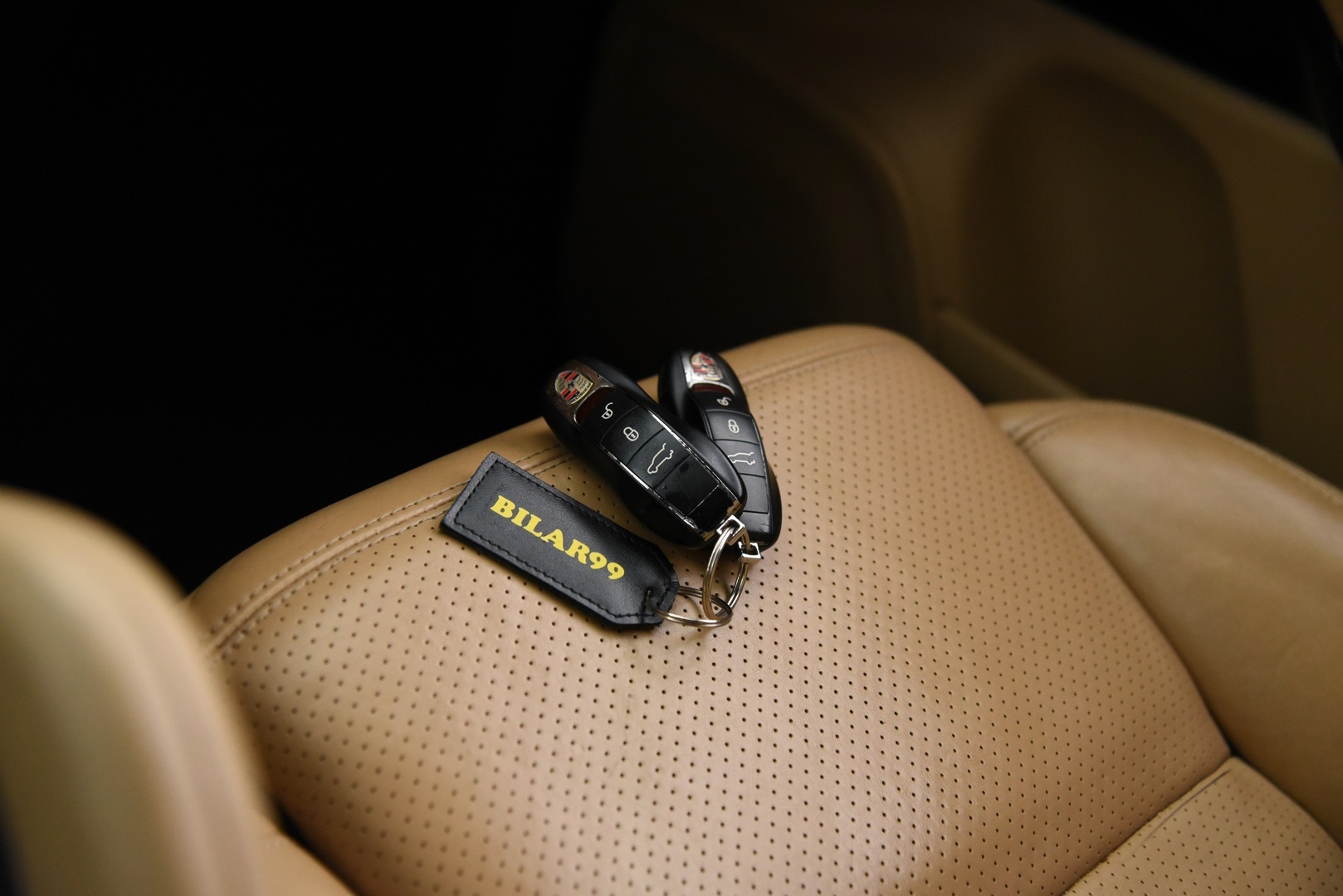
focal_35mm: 50
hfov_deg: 39.6
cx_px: 672
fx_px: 1866
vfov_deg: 27.0
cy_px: 448
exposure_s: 1/20
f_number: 4
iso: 4000
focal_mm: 50
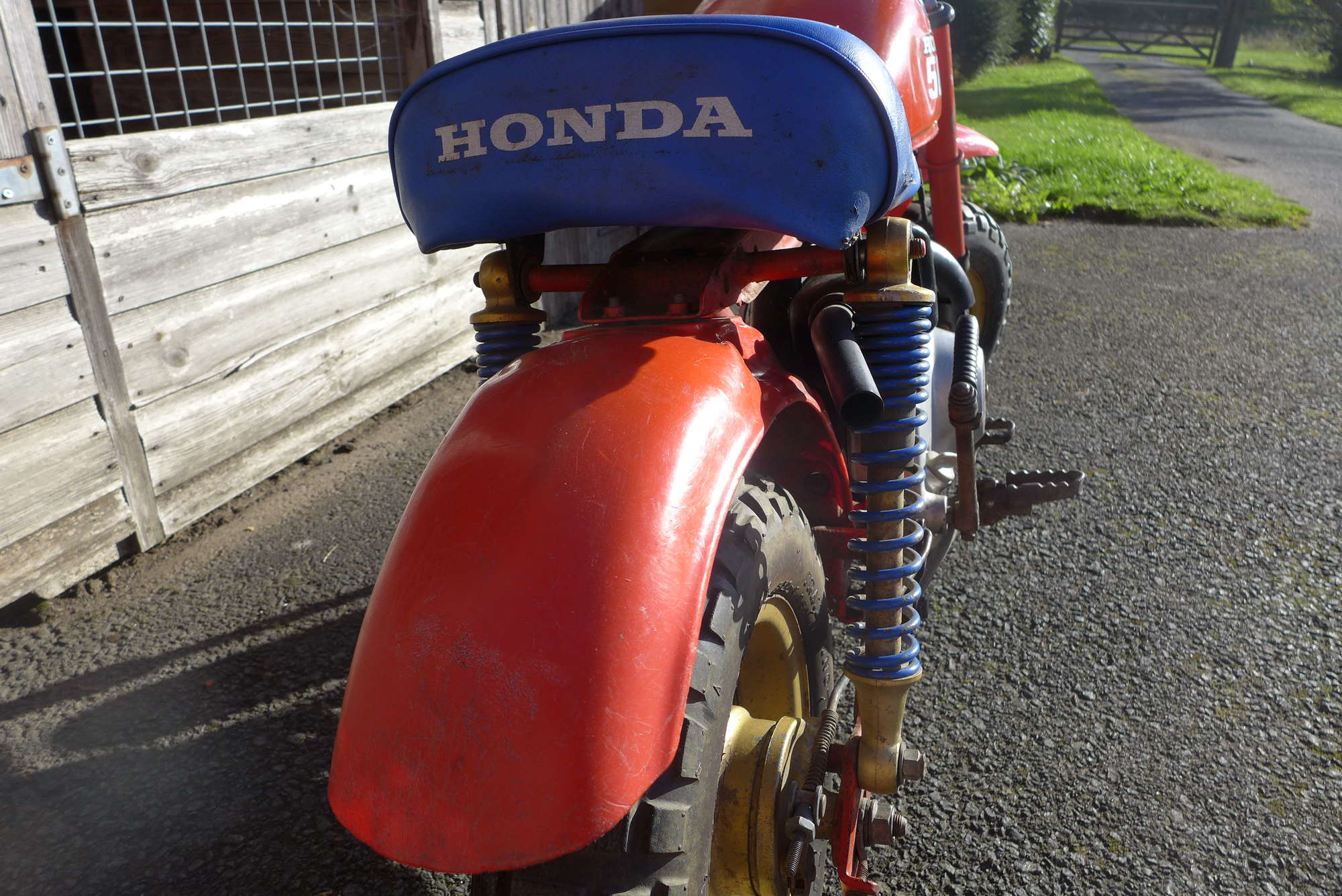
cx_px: 671
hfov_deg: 73.7
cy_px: 448
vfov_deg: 53.2
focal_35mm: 24
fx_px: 895
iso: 80
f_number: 2.8
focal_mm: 4.7
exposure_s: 1/1000
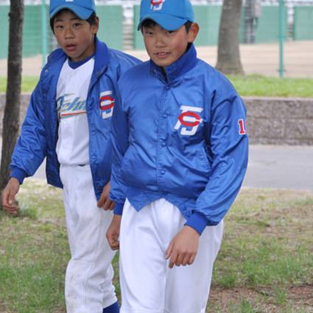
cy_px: 233
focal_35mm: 135
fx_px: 1381
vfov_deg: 12.9
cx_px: 156
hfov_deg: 12.9
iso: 560
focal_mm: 70
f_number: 4.5
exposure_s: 1/1000
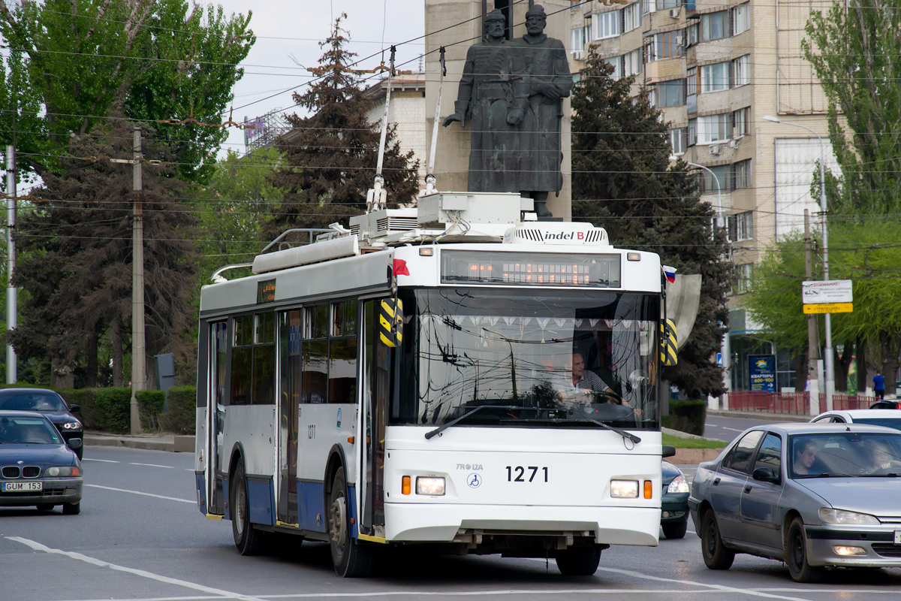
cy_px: 300
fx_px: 3942
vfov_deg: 8.7
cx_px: 450
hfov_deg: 13.0
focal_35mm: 158
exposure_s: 1/800
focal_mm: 105
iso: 400
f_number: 8
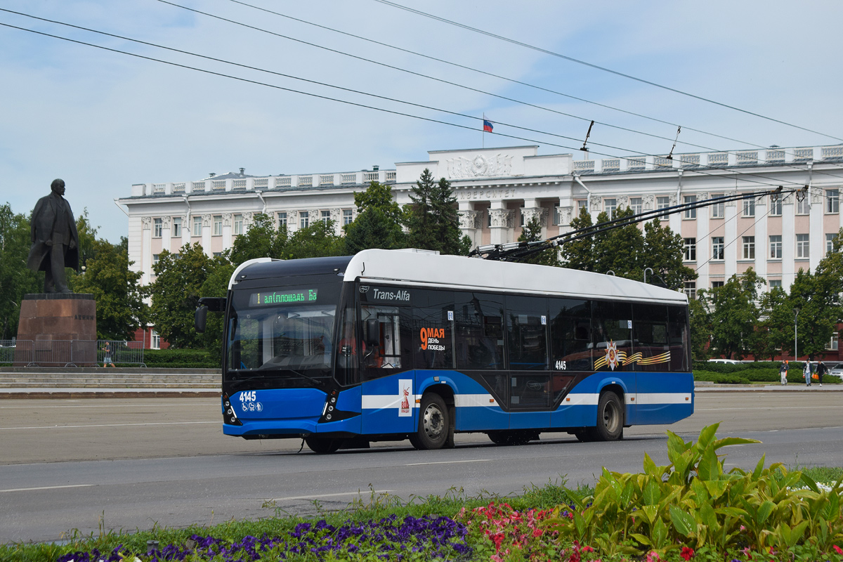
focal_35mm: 82
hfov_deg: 24.6
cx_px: 422
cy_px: 281
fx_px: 1932
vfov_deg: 16.6
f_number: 7.1
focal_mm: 55
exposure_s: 1/1000
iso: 200
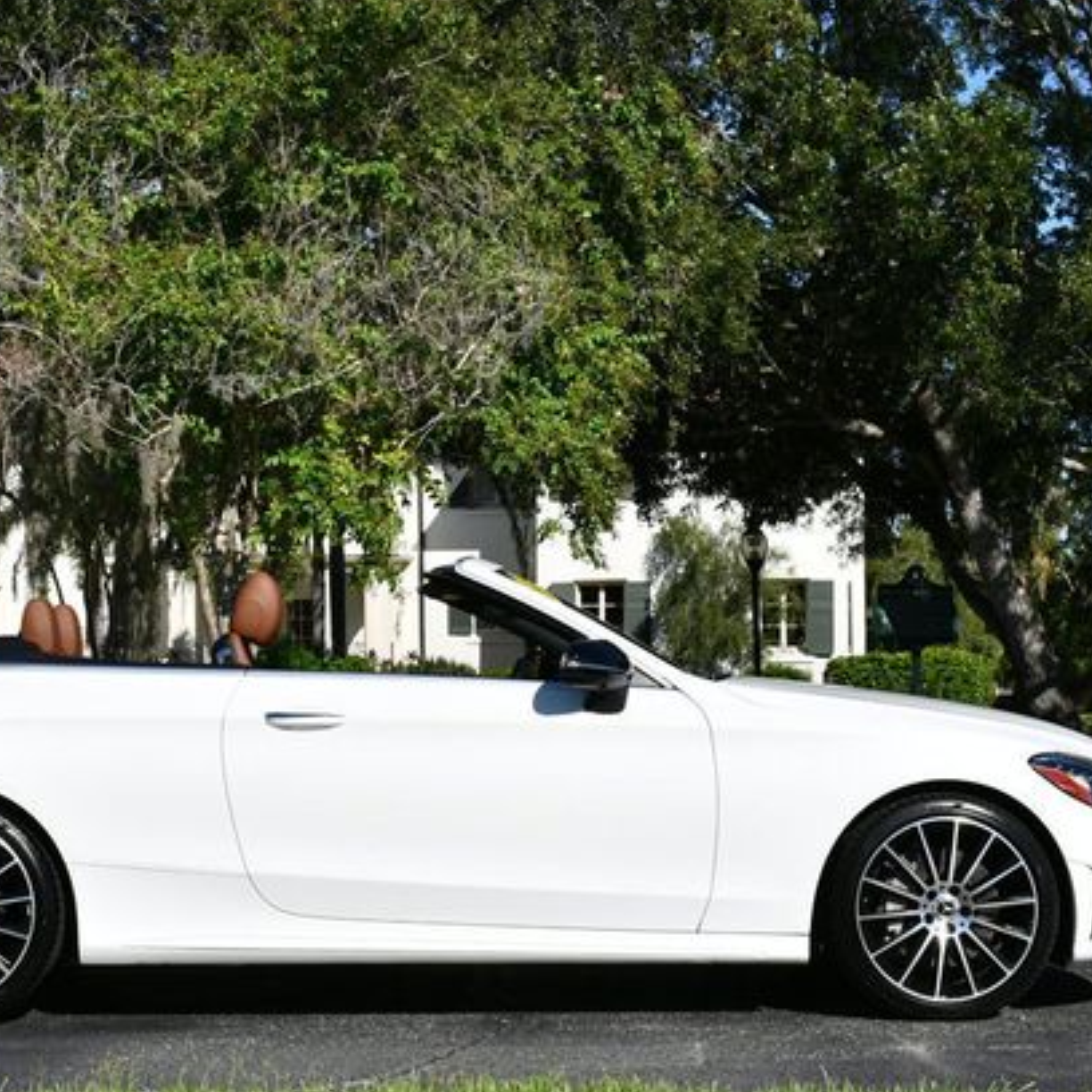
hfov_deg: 23.9
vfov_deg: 24.0
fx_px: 2570
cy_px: 533
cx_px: 431
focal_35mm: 72
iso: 100
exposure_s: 1/320
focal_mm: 27
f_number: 9
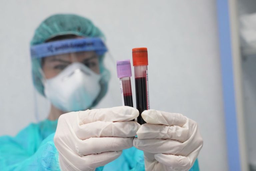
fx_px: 412
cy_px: 86
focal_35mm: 58
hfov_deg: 34.5
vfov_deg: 23.4
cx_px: 128
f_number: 5
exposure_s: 1/125
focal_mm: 39
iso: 1600
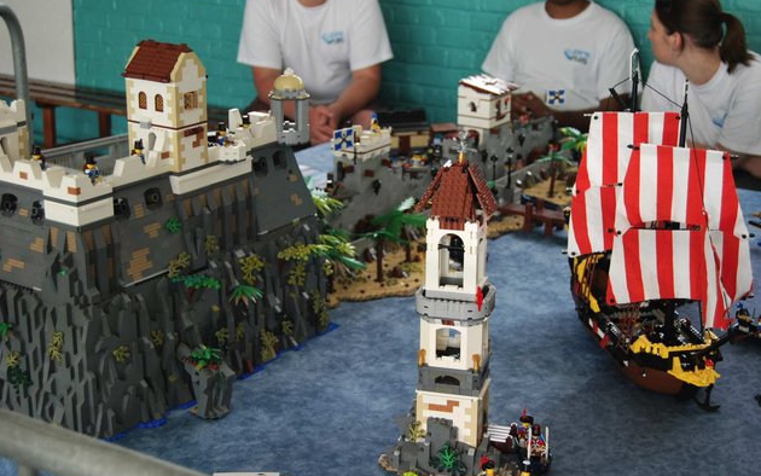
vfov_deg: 22.0
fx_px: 1224
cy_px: 242
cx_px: 381
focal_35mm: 59
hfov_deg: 34.5
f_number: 5
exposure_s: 1/125
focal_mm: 38
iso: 400
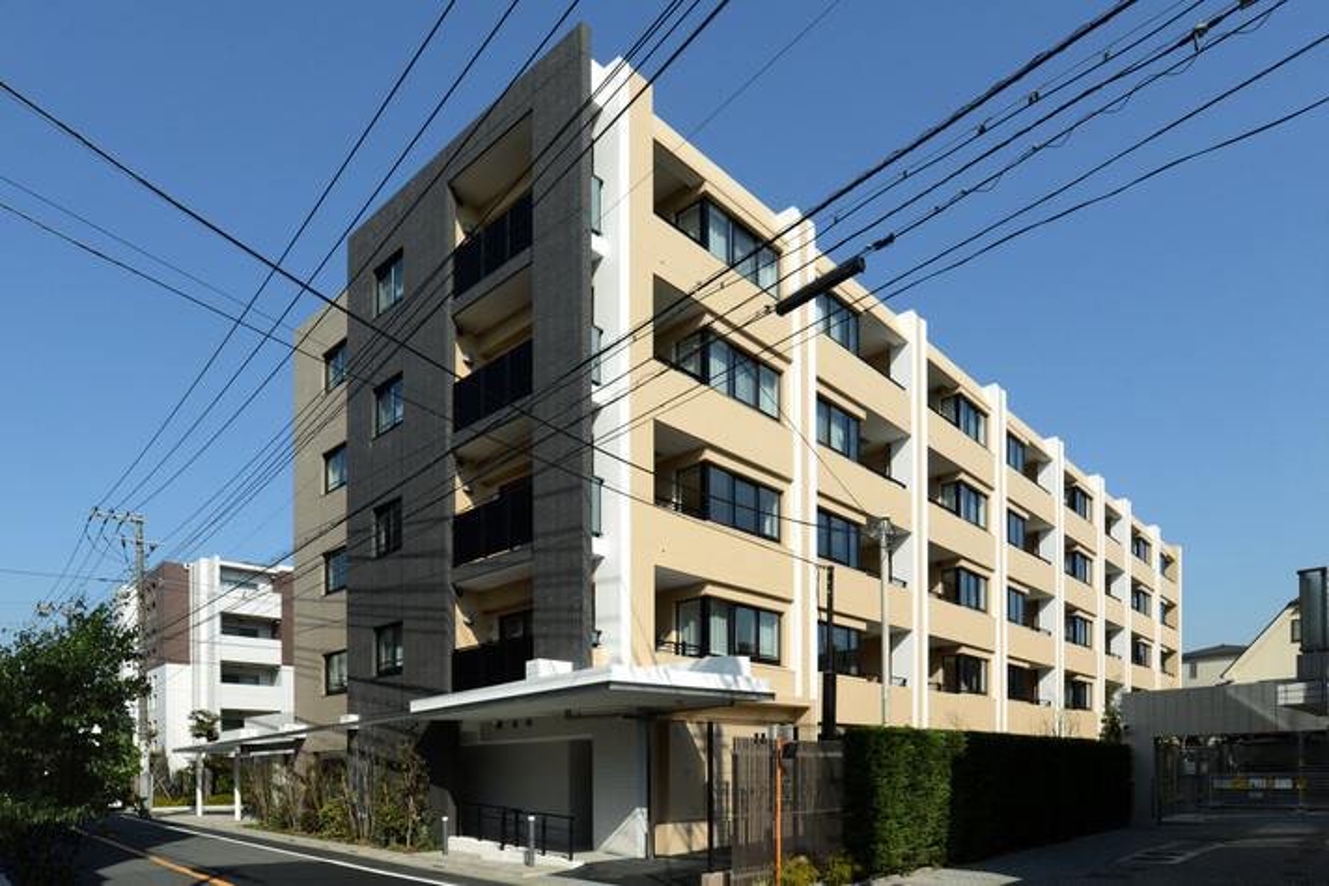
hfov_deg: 84.0
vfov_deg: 62.0
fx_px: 738
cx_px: 664
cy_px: 443
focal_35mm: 20
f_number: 13
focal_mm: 20
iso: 800
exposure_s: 1/1000
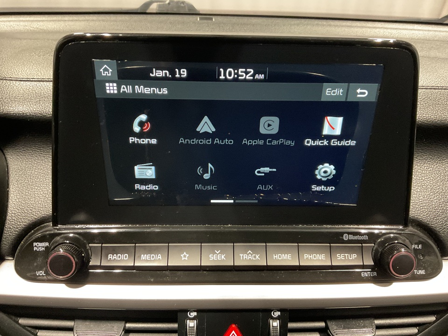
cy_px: 168
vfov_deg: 48.2
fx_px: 375
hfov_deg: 61.7
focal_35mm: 29
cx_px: 224
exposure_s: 1/30
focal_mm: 3
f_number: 1.8
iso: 320
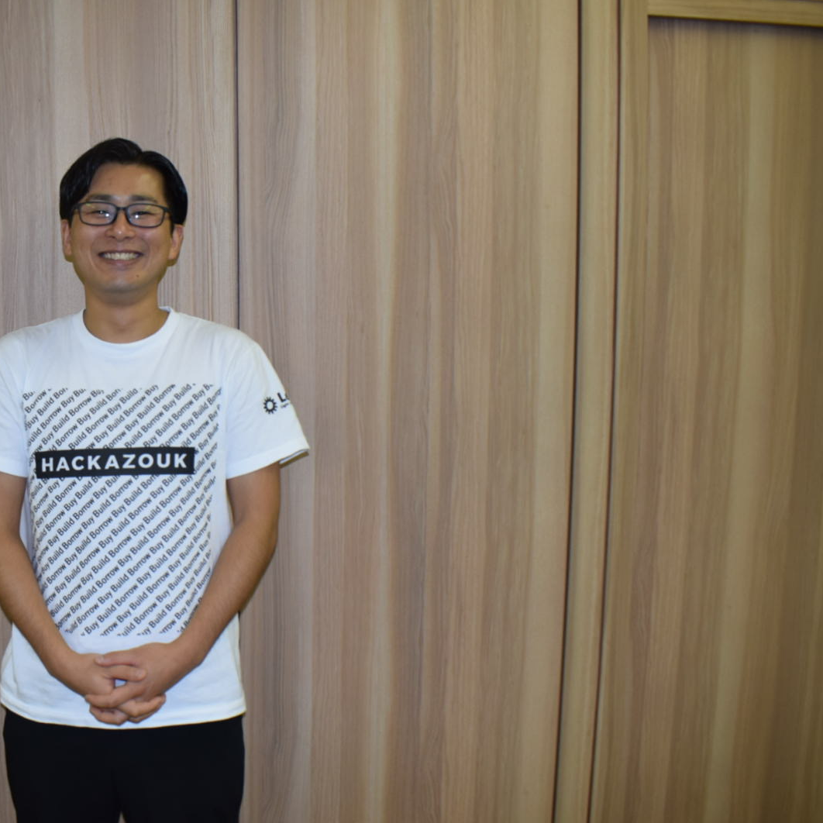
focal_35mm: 35
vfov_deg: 47.2
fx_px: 941
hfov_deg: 45.7
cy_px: 417
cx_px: 212
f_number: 5
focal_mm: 18
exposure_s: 1/100
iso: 800
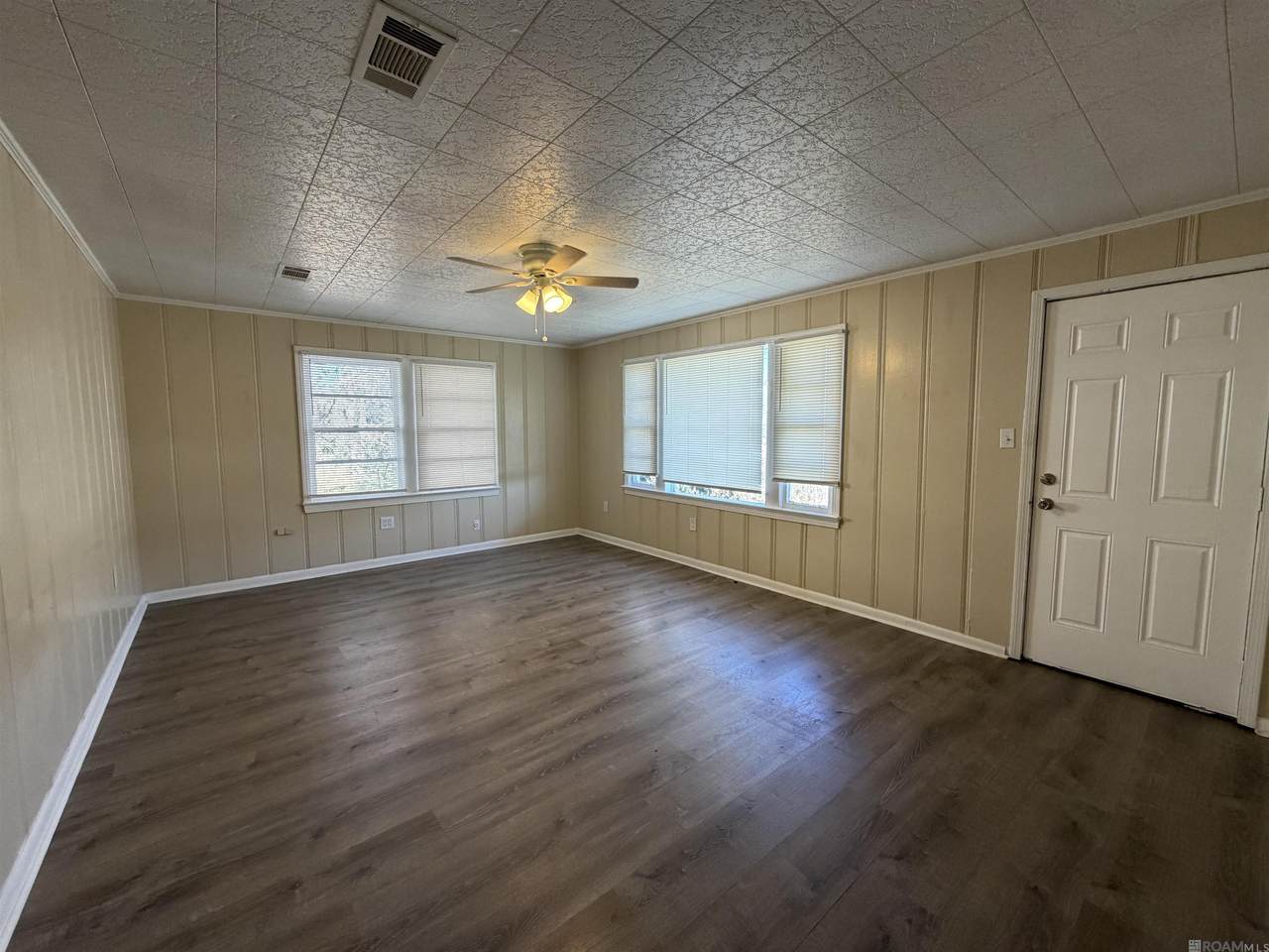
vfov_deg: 85.7
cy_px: 476
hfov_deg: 102.1
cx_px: 634
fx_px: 513
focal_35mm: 14
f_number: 2.2
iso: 250
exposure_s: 1/121
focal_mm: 2.22
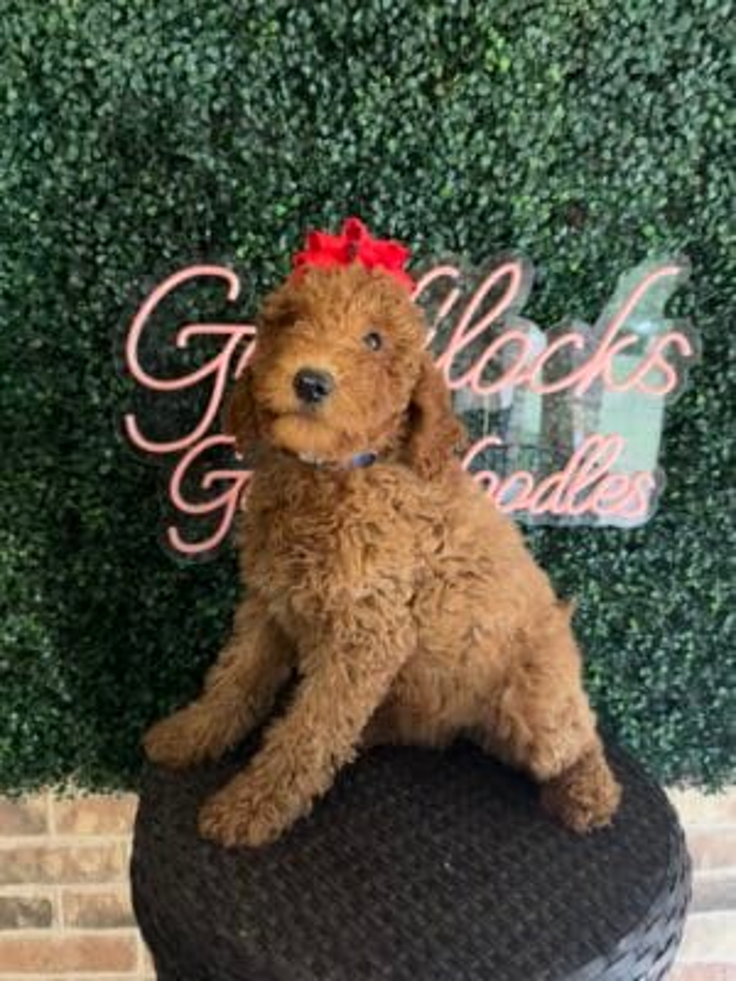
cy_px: 490
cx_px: 368
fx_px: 680
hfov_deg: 56.8
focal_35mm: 24
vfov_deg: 71.6
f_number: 1.78
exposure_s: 1/30
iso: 800
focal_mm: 6.76
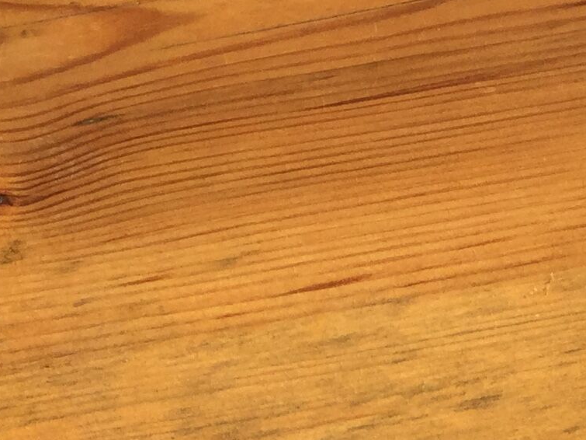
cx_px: 413
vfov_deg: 10.6
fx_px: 2268
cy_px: 697
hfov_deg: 14.7
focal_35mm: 134
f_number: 2.4
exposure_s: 1/2398
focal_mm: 3.3
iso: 25
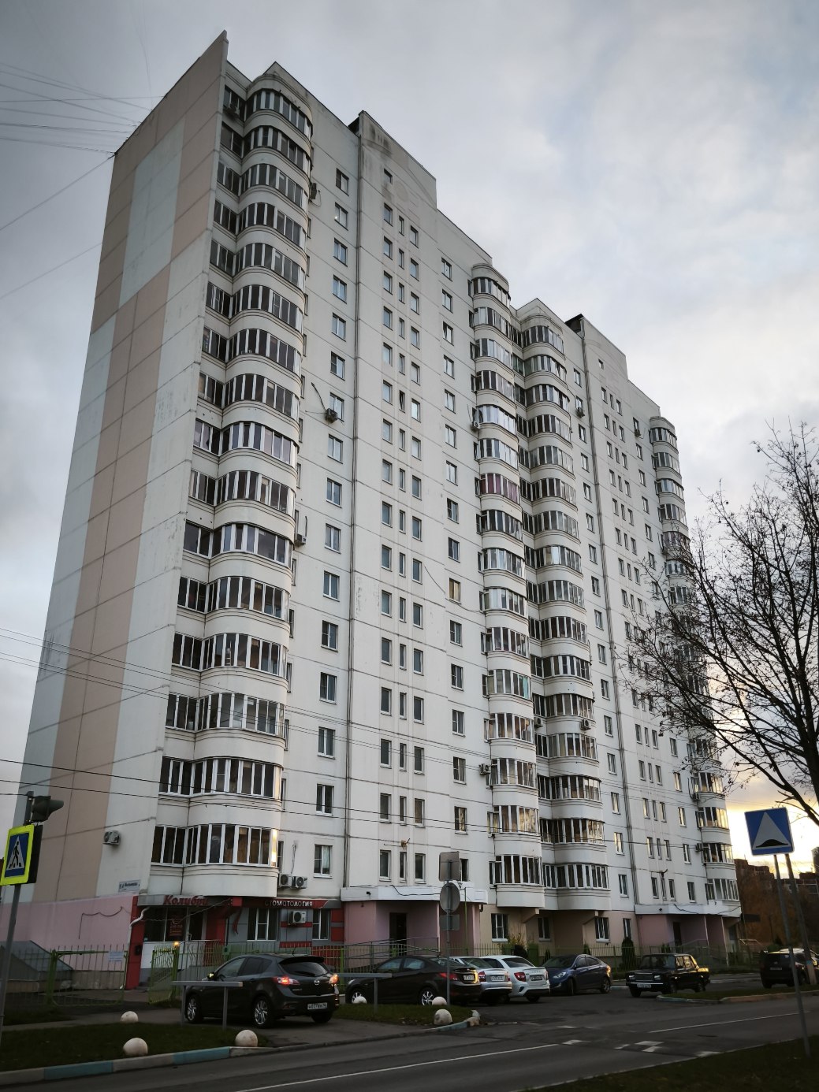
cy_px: 546
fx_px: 726
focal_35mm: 23
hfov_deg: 58.9
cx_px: 410
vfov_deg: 73.9
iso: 80
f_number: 1.7
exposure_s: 1/106
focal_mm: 5.35
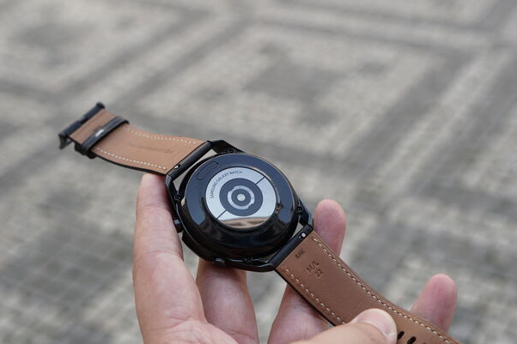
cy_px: 211
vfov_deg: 24.5
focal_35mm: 55
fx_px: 790
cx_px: 279
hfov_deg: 36.2
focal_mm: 40
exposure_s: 1/160
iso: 200
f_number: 6.3
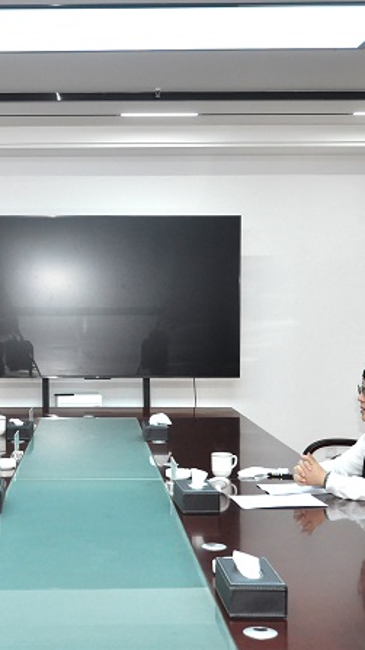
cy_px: 323
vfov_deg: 35.5
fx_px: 1016
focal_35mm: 59
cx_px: 51
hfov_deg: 20.0
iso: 800
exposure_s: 1/125
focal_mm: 24
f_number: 4
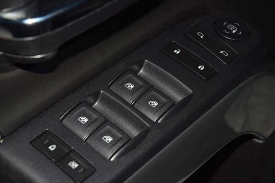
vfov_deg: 13.0
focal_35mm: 105
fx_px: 802
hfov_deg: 19.5
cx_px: 138
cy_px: 92
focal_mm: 70
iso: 100
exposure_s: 1/125
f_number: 8
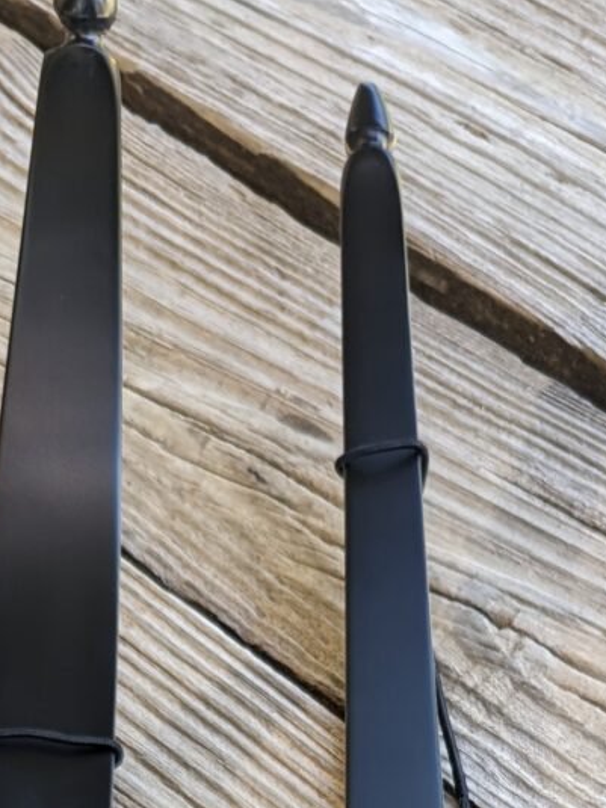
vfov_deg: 17.7
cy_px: 1400
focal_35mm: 92
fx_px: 2148
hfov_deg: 16.0
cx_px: 234
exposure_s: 1/60
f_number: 1.85
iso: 81
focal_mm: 6.81
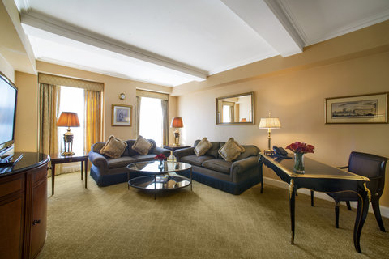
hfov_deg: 104.3
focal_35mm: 14
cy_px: 130
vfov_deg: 81.2
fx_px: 151
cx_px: 194
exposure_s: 4
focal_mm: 14
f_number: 22
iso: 80
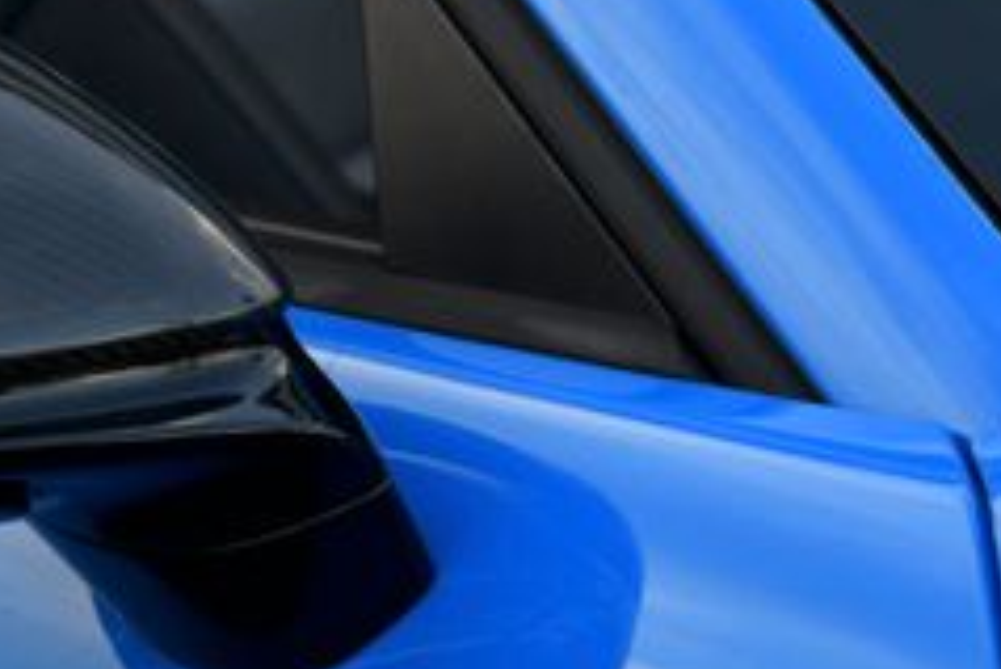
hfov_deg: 10.9
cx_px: 160
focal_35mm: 188
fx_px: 5230
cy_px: 301
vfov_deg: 7.3
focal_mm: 70
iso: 400
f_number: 6.3
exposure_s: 1/320
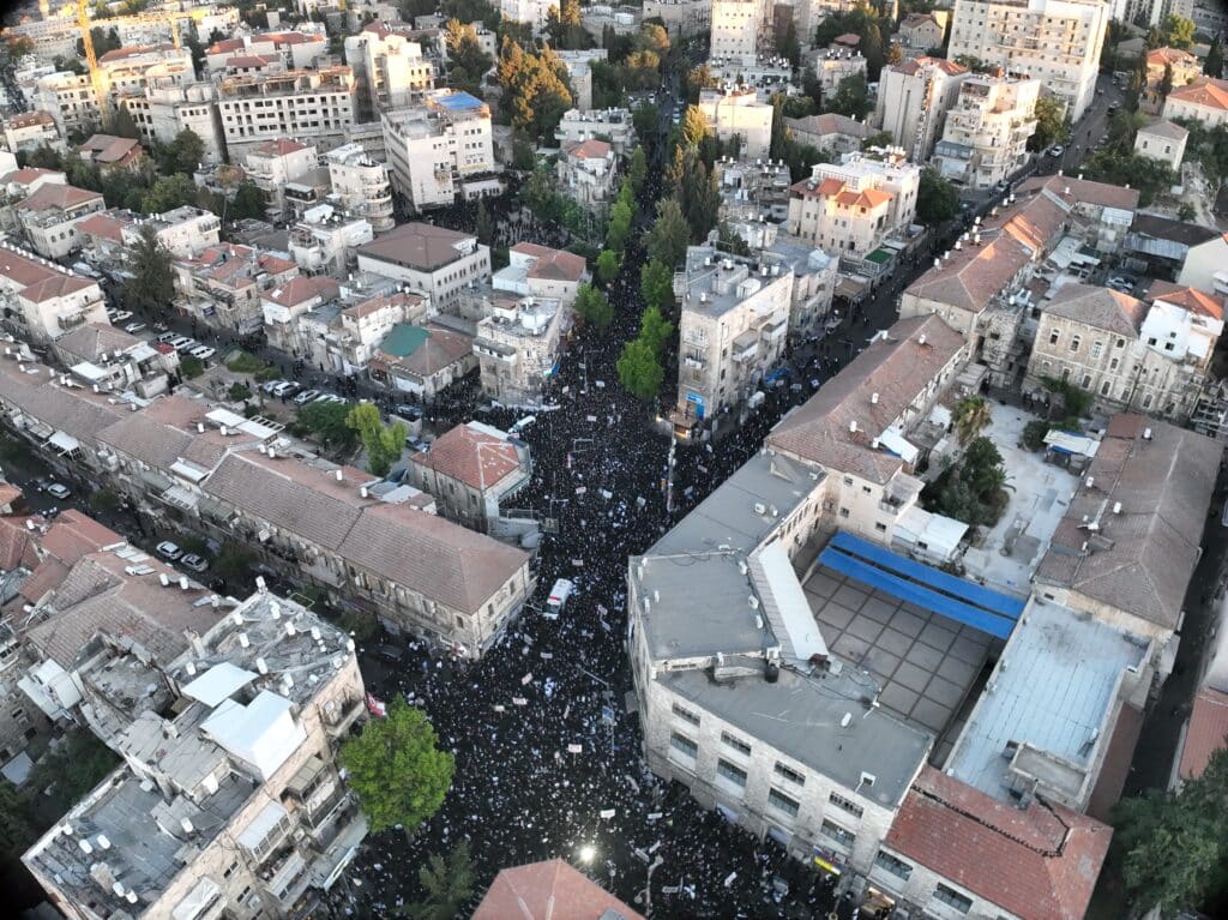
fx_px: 851
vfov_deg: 56.8
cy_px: 460
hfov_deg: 71.6
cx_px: 614
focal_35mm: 24
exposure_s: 1/1000
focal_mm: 12.29
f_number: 2.8
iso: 1160
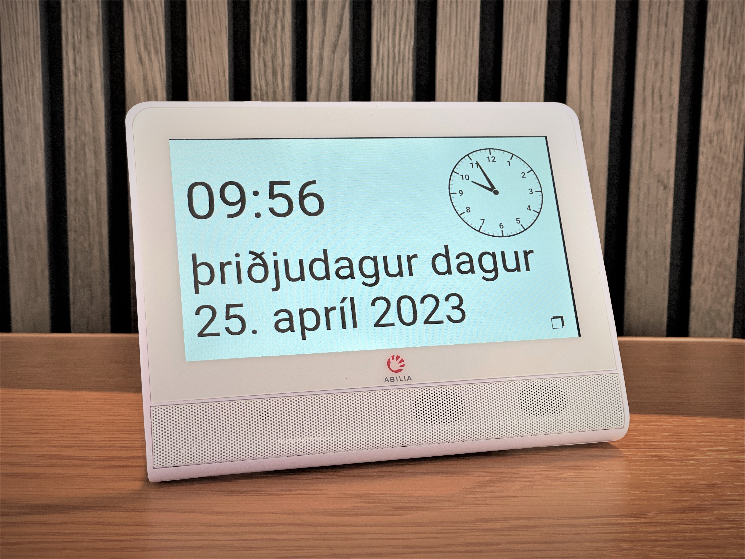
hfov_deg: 36.8
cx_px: 372
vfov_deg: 28.0
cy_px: 280
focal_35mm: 52
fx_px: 1119
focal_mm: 6
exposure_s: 1/122
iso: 64
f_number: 2
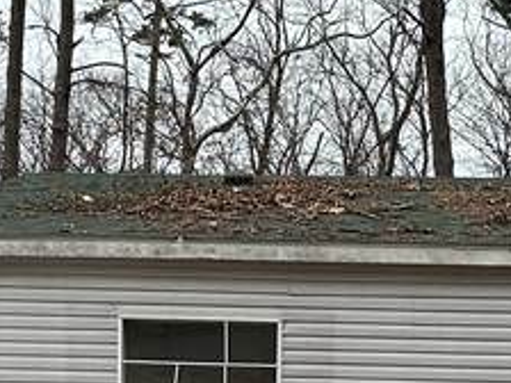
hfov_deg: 30.3
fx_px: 945
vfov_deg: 22.6
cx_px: 269
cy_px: 301
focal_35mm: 64
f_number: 2.2
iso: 40
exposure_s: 1/662
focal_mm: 2.22
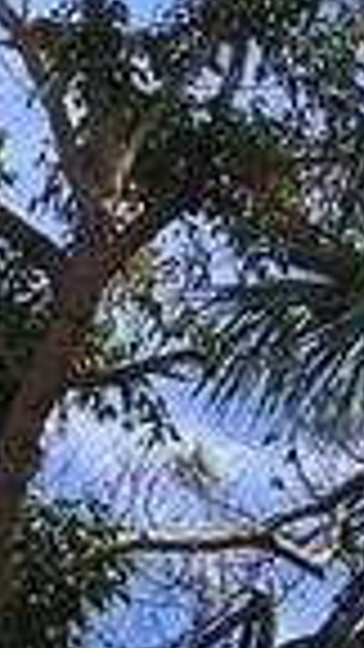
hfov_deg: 7.0
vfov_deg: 12.1
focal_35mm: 168
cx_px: -368
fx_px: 2883
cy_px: 1048
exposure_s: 1/1425
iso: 25
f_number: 2.2
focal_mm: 4.15
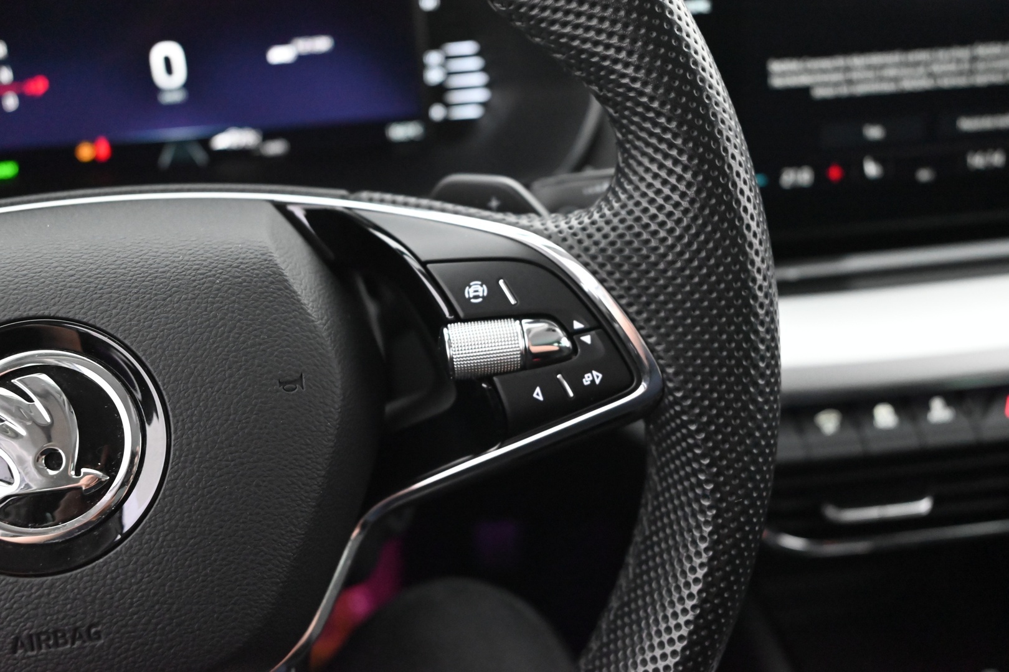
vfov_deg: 35.1
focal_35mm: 38
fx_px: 1065
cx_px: 504
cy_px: 336
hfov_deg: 50.7
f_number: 5.3
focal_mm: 38
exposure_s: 1/60
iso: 10000
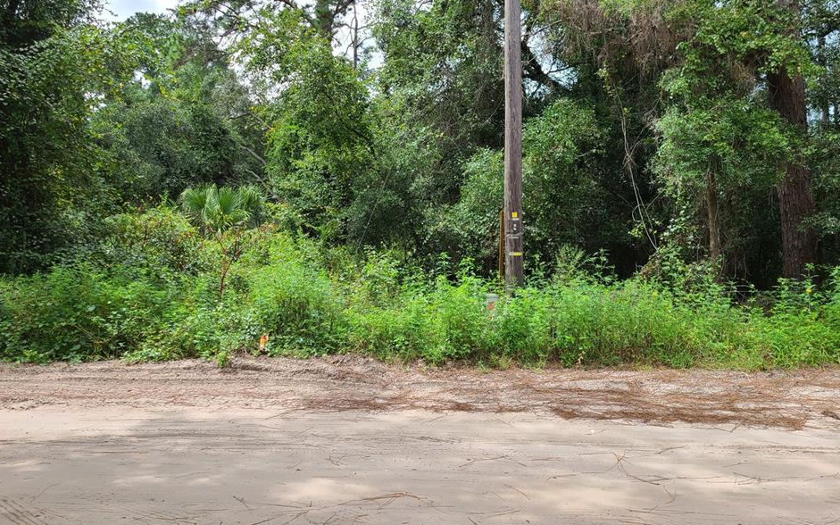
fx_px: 687
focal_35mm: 30
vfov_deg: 41.7
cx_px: 426
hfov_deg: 62.9
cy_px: 221
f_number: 1.8
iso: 40
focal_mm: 5.4
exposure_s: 1/531
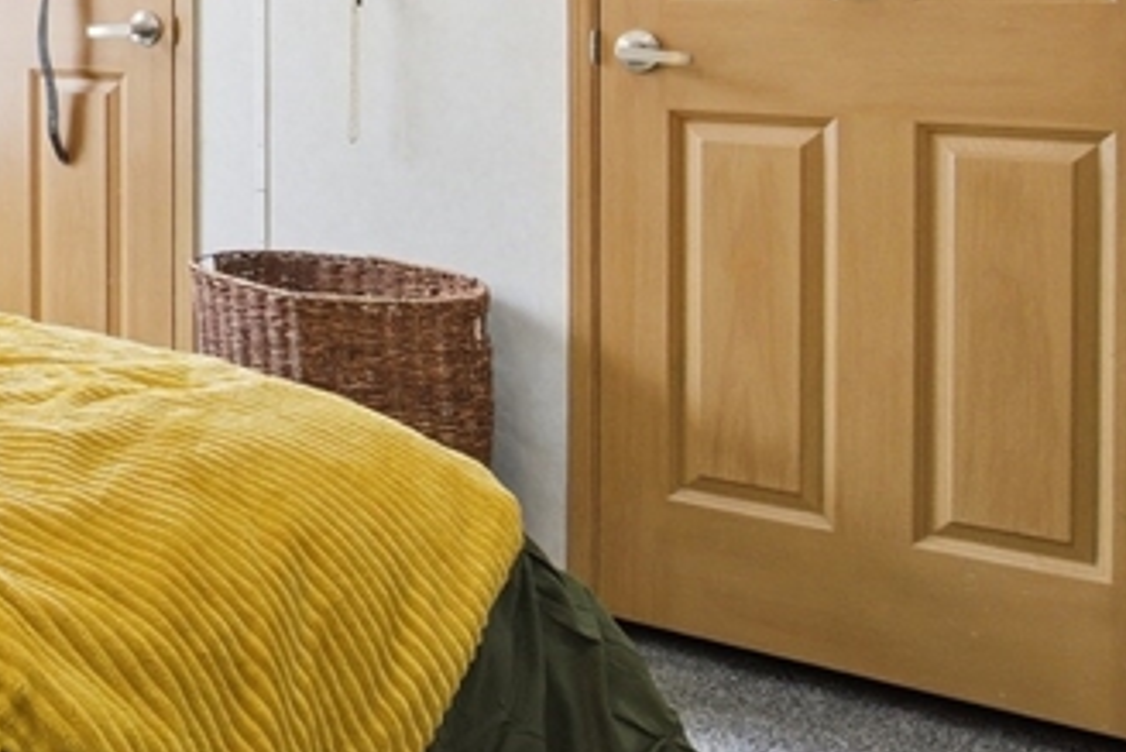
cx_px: -484
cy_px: -88
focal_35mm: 52
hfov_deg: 28.2
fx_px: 1613
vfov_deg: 24.4
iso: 400
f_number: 8
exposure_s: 1/25
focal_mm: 11
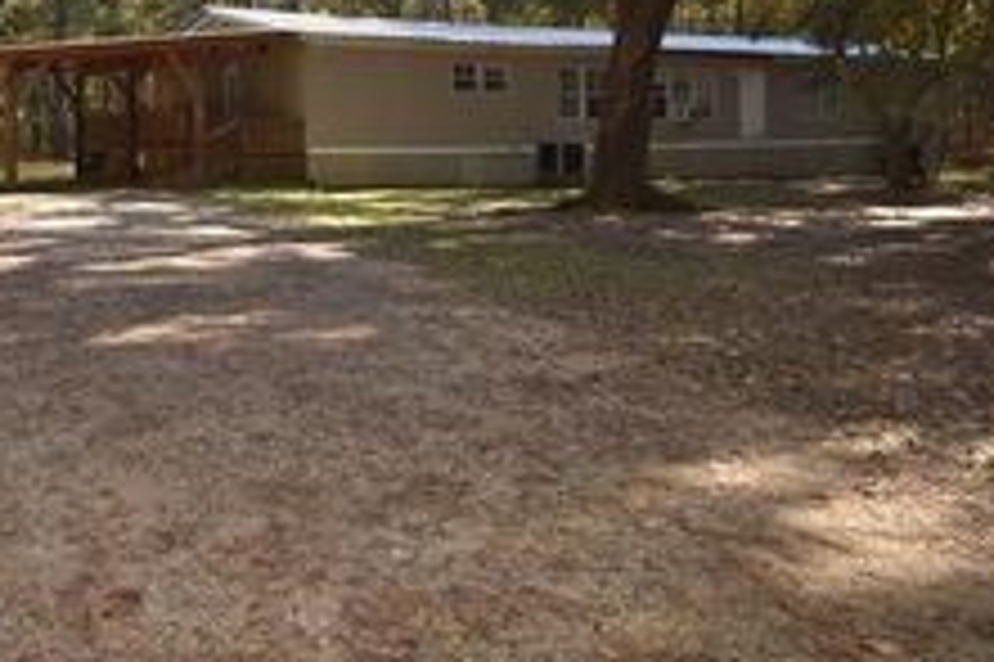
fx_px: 938
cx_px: 387
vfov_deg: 37.1
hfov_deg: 55.3
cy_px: 110
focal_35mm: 34
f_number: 5
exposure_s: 1/200
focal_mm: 10
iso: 180
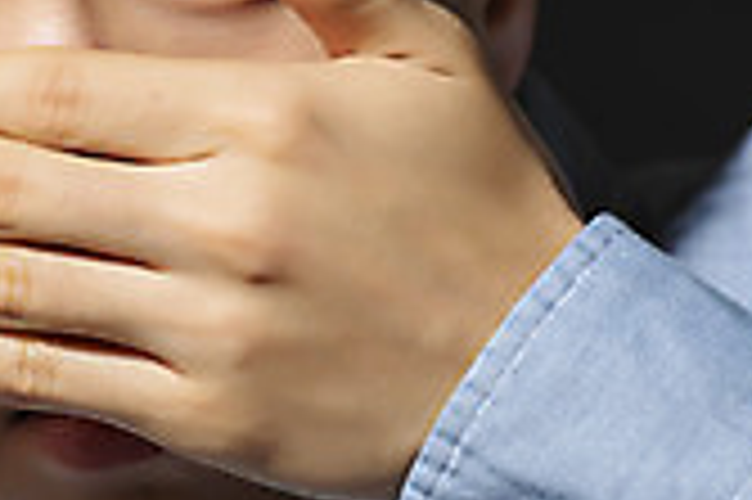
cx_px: -317
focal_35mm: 718
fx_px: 14983
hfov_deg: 2.9
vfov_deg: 1.9
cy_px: 338
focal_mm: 200
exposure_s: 1/125
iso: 100
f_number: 3.5
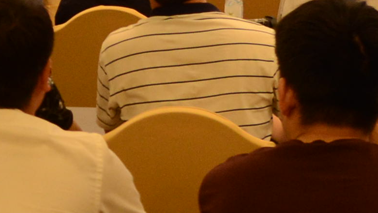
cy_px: -315
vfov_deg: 6.5
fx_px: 1785
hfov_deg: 11.6
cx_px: 567
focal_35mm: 178
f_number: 3.5
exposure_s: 1/50
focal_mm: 18
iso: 640
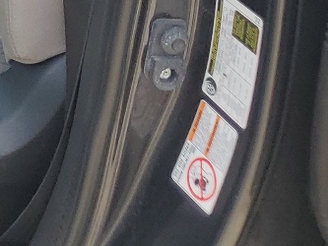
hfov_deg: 13.7
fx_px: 1185
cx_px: -300
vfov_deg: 10.5
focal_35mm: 125
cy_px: -307
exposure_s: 1/588
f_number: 1.5
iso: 50
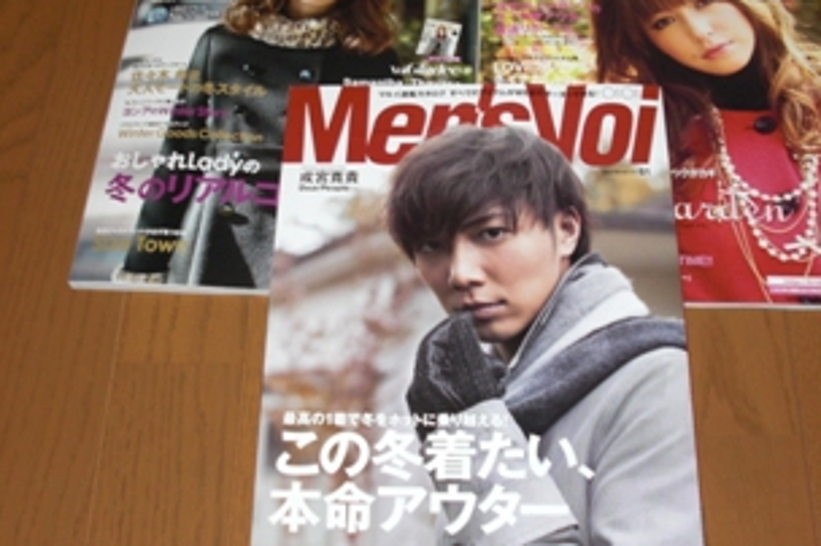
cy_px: 230
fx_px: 1048
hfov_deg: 42.8
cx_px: 425
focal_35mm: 46
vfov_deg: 29.1
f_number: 2.8
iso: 200
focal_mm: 6.3
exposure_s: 1/60
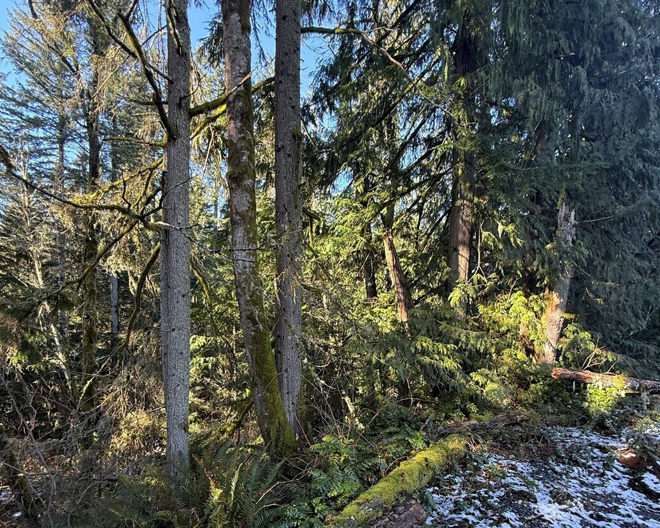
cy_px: 359
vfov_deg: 68.5
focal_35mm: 19
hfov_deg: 83.3
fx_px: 371
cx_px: 329
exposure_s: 1/99
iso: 100
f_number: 2.2
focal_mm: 2.22
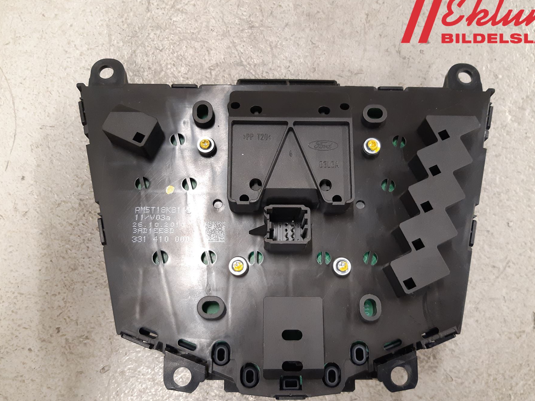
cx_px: 277
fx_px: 464
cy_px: 224
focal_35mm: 30
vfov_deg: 46.7
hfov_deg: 60.0
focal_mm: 3.93
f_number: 1.7
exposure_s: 1/33
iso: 200
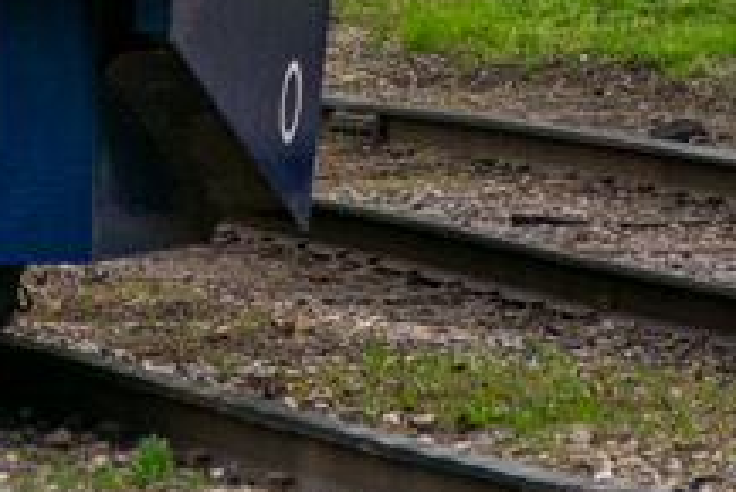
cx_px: -271
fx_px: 18473
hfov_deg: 2.3
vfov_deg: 1.5
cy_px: -911
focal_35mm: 903
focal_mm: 90
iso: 200
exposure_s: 1/500
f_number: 5.6
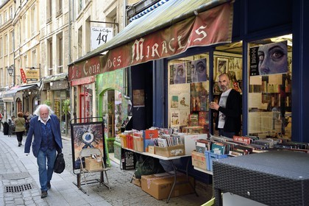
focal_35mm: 34
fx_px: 292
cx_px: 154
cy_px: 103
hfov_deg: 55.8
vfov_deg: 38.9
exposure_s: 1/160
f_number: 4.5
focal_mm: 34
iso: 200
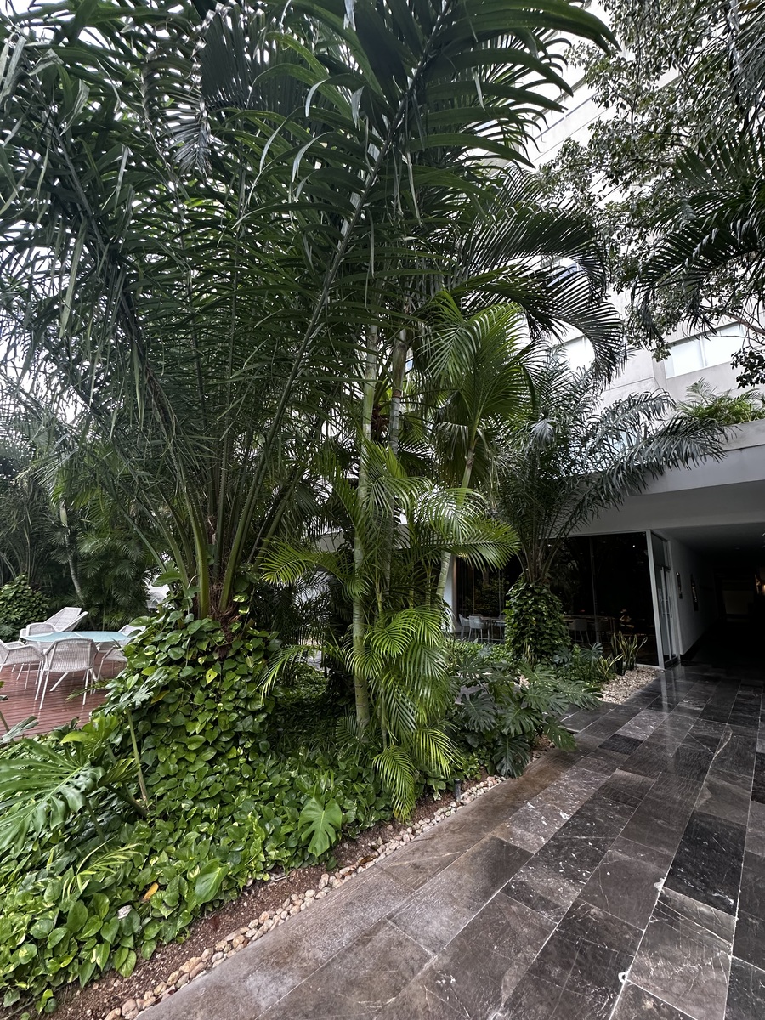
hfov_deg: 85.7
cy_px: 510
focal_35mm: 14
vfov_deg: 102.1
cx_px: 382
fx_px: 413
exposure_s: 1/99
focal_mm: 2.22
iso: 160
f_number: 2.2
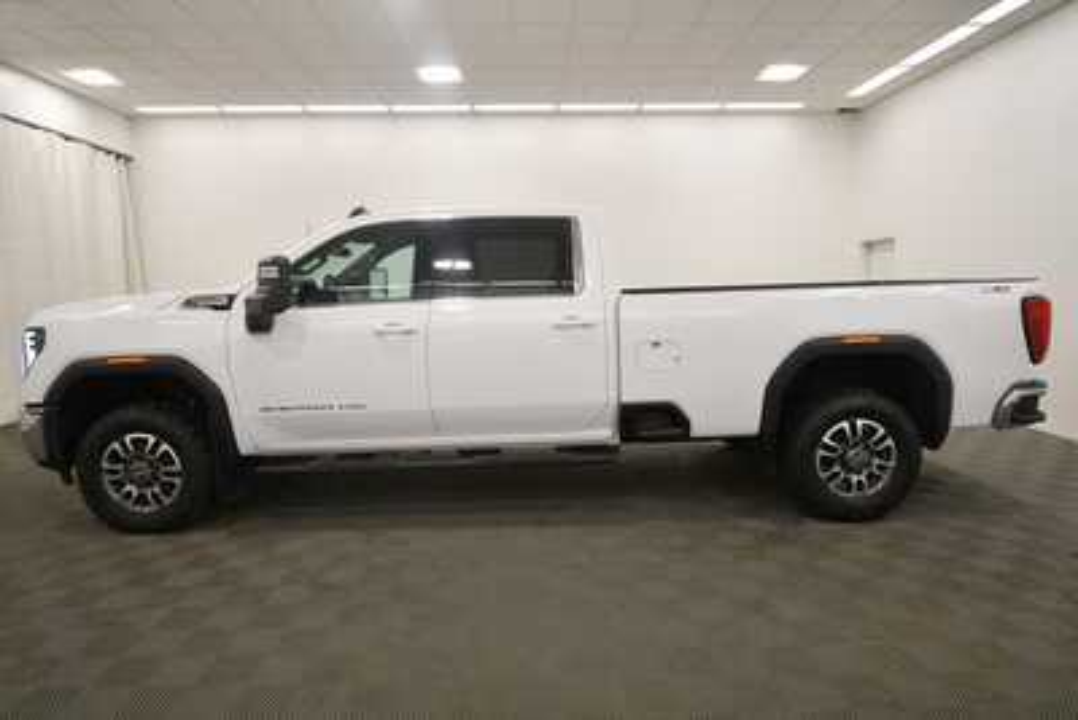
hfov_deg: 81.2
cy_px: 360
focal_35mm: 21
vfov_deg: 59.5
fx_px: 629
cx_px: 539
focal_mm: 14
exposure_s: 1/250
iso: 720
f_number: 5
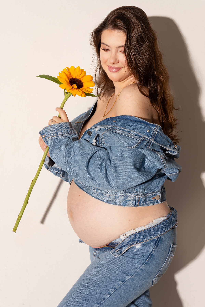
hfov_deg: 19.5
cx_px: 102
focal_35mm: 70
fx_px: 597
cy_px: 154
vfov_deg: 28.8
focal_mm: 70
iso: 320
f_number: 10
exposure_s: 1/125
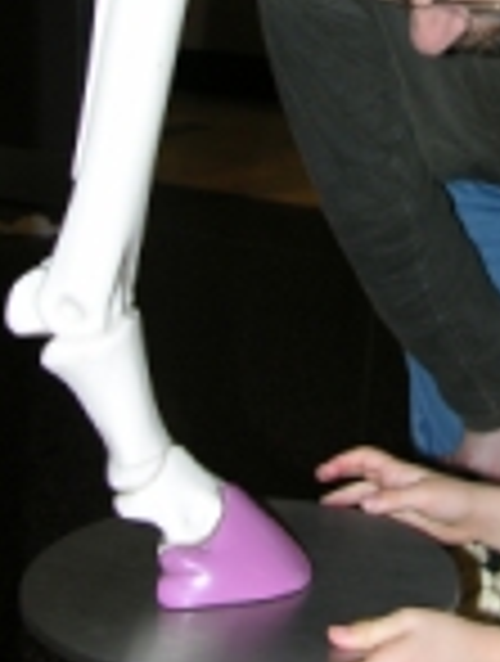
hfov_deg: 15.4
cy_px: 59
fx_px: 1822
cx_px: 473
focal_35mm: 95
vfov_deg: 20.2
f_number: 2.8
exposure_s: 1/60.1
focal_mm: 8.9
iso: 50
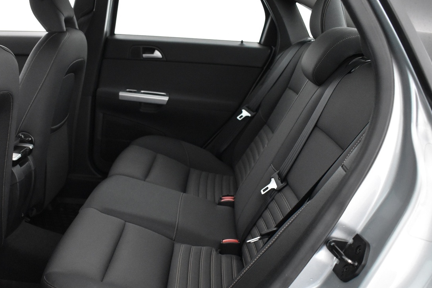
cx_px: 169
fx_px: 480
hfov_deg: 48.1
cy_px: 171
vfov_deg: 33.3
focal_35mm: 40
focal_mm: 18
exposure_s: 1/50
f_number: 3.5
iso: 3200
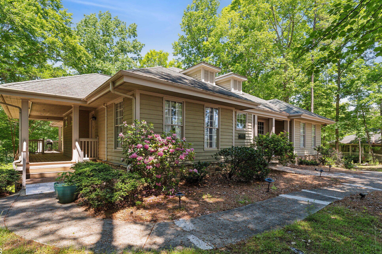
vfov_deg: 67.1
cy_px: 129
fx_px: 192
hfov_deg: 89.6
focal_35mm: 18
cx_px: 183
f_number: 7.1
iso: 500
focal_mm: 17.1
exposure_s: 1/400
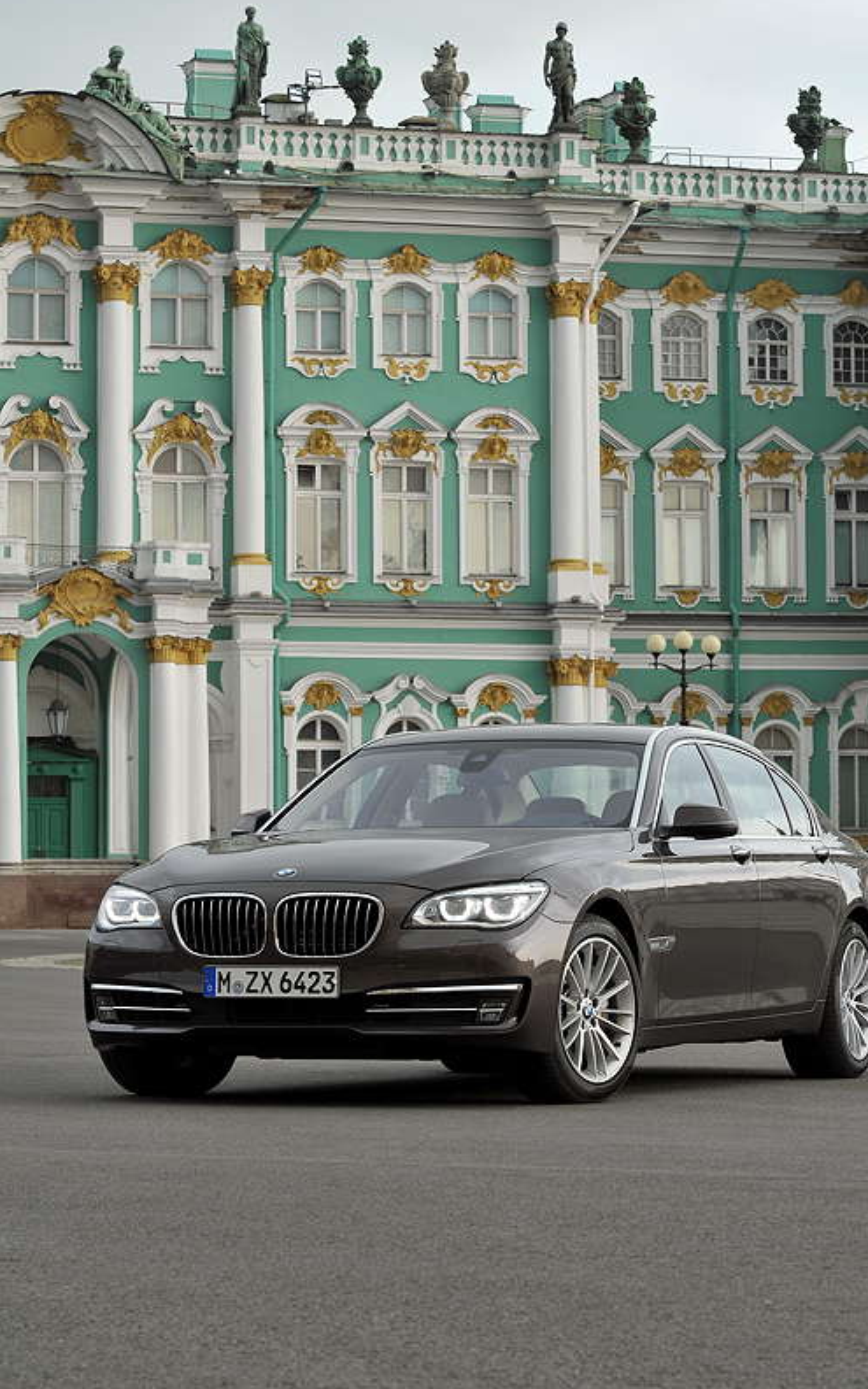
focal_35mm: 108
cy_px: 691
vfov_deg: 19.3
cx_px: 464
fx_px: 4088
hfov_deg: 12.1
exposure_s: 1/90
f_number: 8
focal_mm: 70
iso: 200
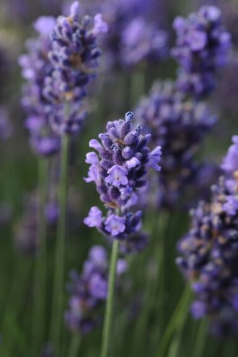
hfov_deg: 8.7
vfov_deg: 13.1
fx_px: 1565
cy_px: 178
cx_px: 119
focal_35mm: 158
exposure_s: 1/320
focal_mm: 105
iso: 200
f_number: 8
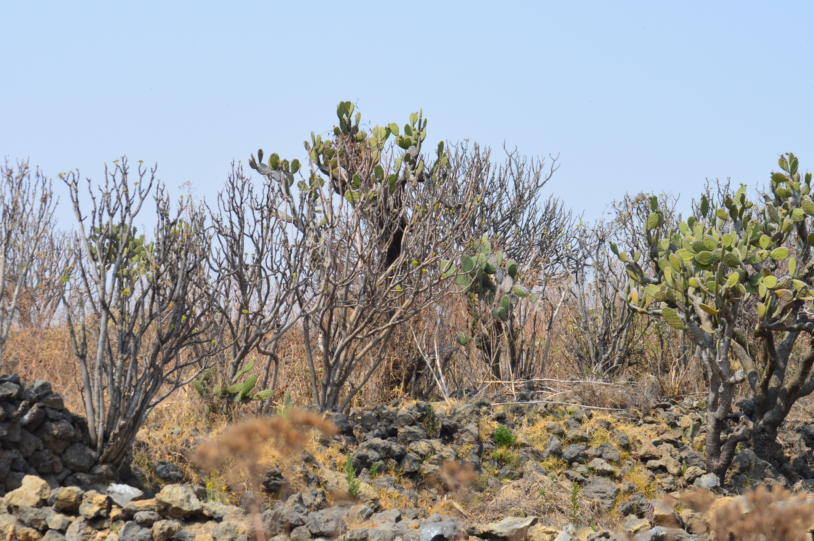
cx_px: 400
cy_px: 273
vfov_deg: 12.8
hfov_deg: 19.2
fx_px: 2409
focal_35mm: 107
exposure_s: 1/400
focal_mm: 55
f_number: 11
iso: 400
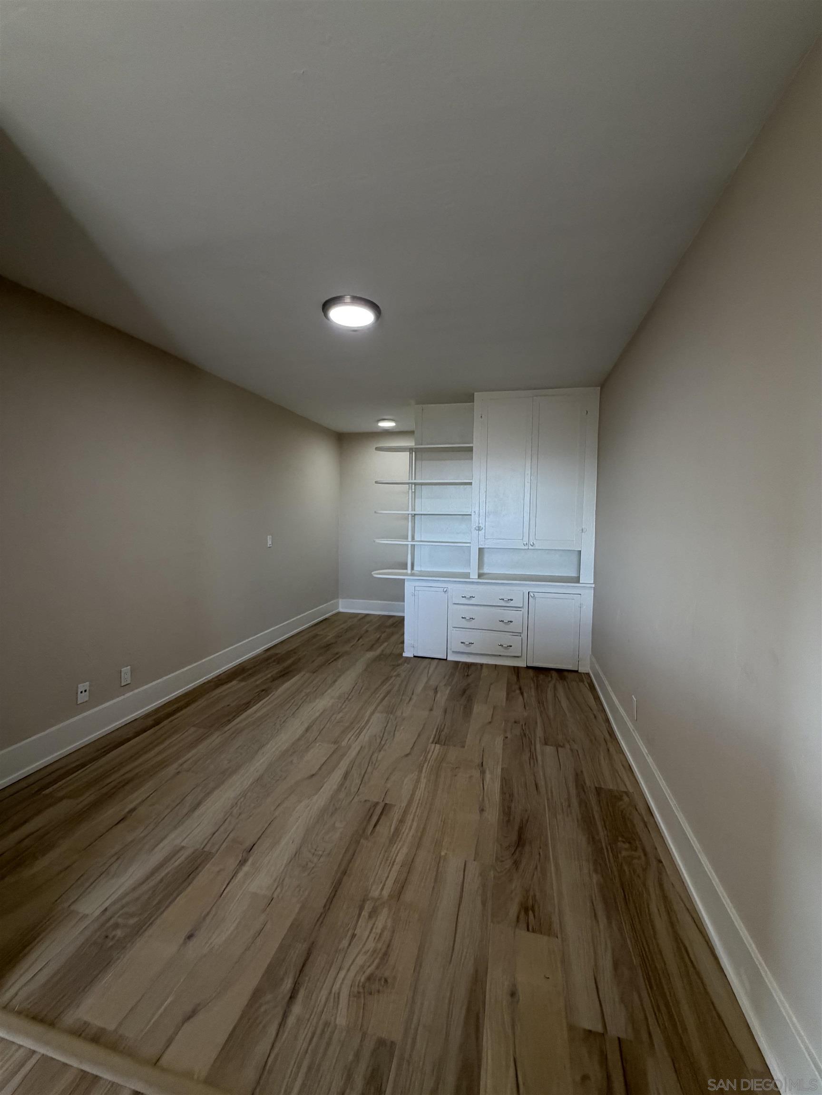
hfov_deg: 85.7
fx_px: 443
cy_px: 548
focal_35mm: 14
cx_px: 411
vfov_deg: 102.1
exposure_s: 1/120
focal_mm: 2.22
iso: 320
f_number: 2.2
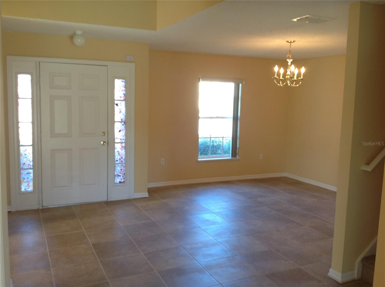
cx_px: 192
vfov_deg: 40.6
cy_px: 144
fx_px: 389
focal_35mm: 35
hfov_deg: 52.7
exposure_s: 1/20
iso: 50
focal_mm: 4.28
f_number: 2.4
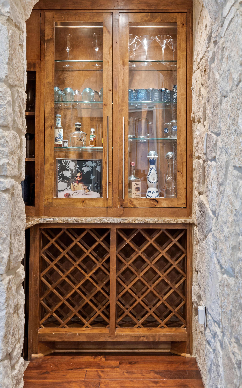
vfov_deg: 48.1
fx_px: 433
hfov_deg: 31.3
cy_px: 168
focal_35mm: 41
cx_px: 125
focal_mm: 35
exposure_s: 1
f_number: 8
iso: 400
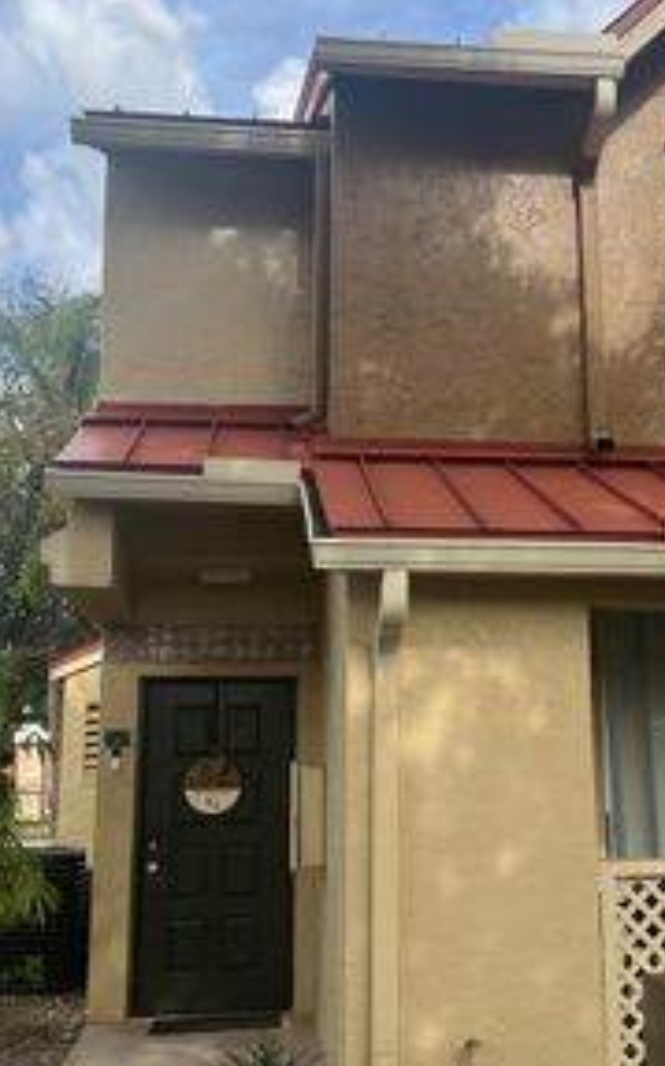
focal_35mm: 48
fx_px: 1394
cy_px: 514
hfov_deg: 26.6
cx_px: 453
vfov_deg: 41.9
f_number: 1.5
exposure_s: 1/1901
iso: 50
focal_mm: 5.7
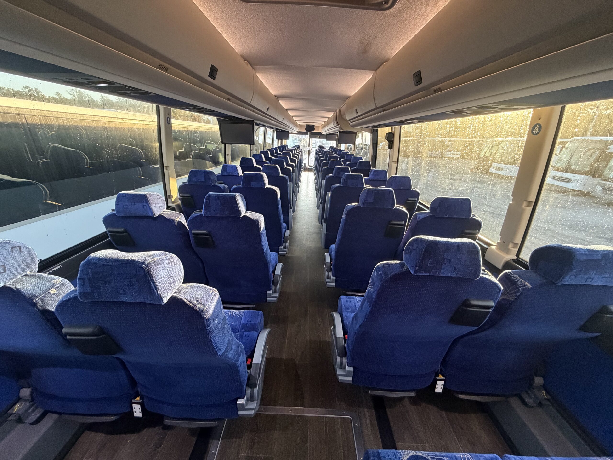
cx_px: 306
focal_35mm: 14
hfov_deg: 102.1
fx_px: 248
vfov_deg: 85.7
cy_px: 230
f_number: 2.2
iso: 500
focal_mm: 2.22
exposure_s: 1/49
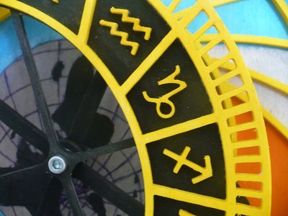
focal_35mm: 37
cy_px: 108
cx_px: 144
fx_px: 308
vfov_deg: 38.7
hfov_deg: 50.1
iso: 200
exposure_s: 1/13
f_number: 2.8
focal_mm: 6.1
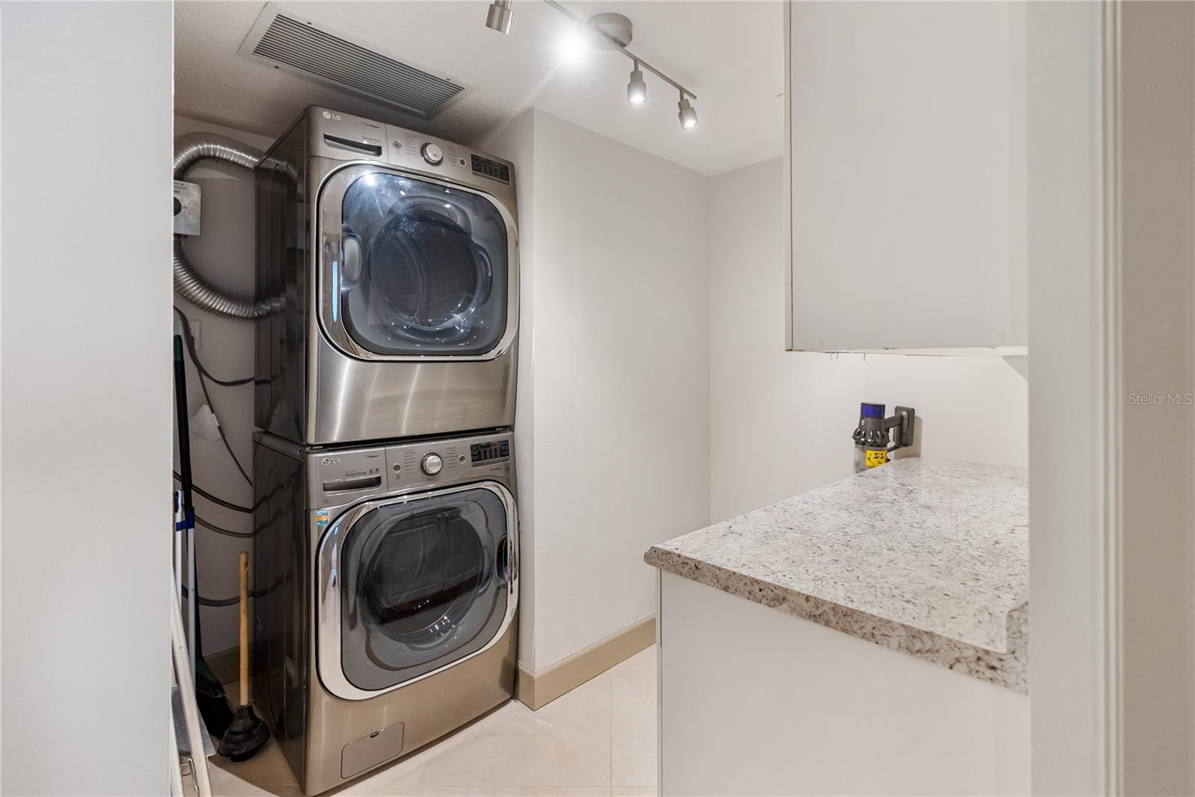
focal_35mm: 16
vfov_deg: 73.8
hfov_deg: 96.7
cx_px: 598
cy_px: 398
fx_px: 531
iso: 1250
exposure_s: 1/100
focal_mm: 16
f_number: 3.5
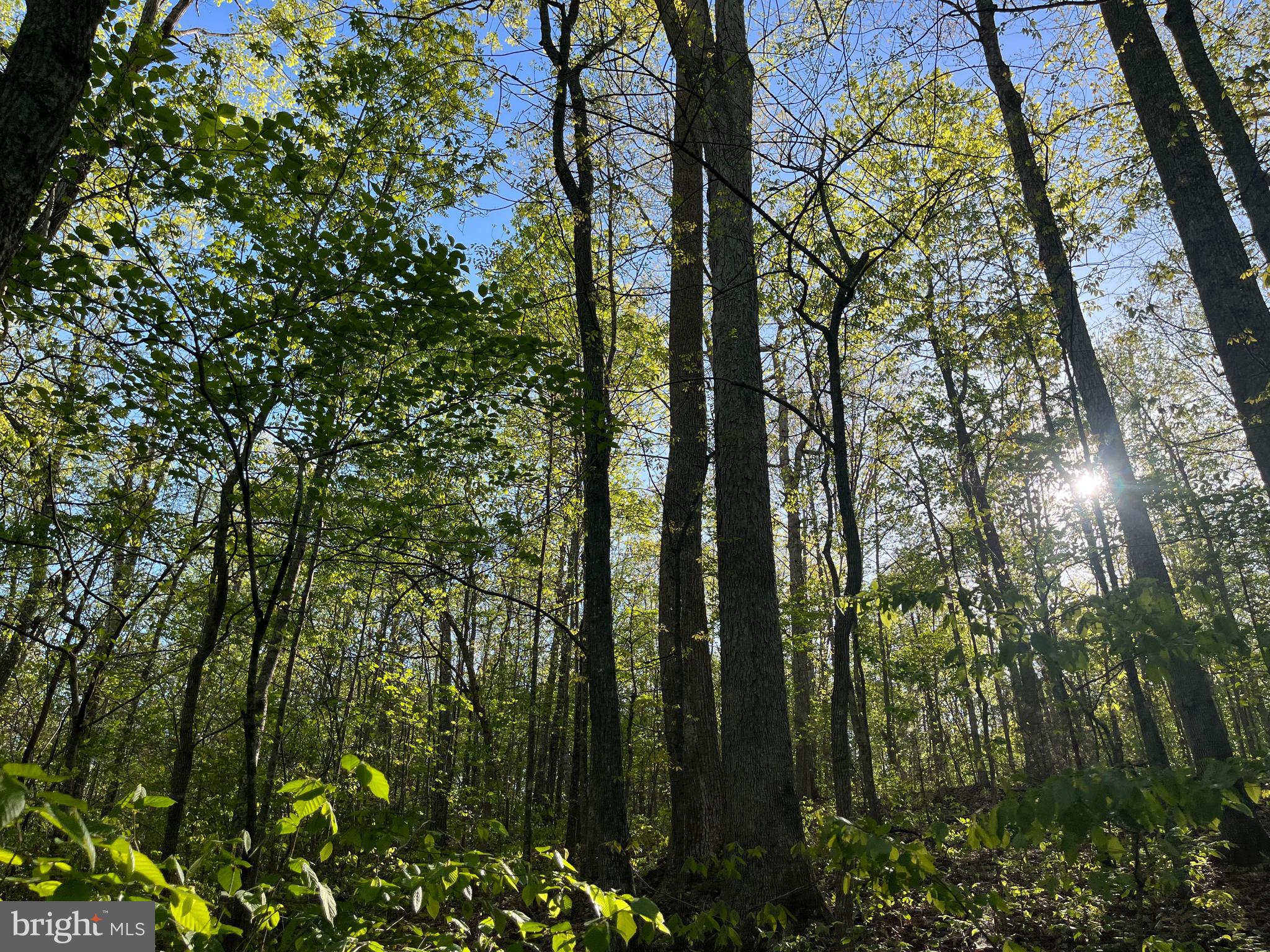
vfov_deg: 53.1
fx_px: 954
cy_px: 476
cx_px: 635
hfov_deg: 67.3
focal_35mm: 26
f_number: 1.6
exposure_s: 1/2571
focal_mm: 5.1
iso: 50
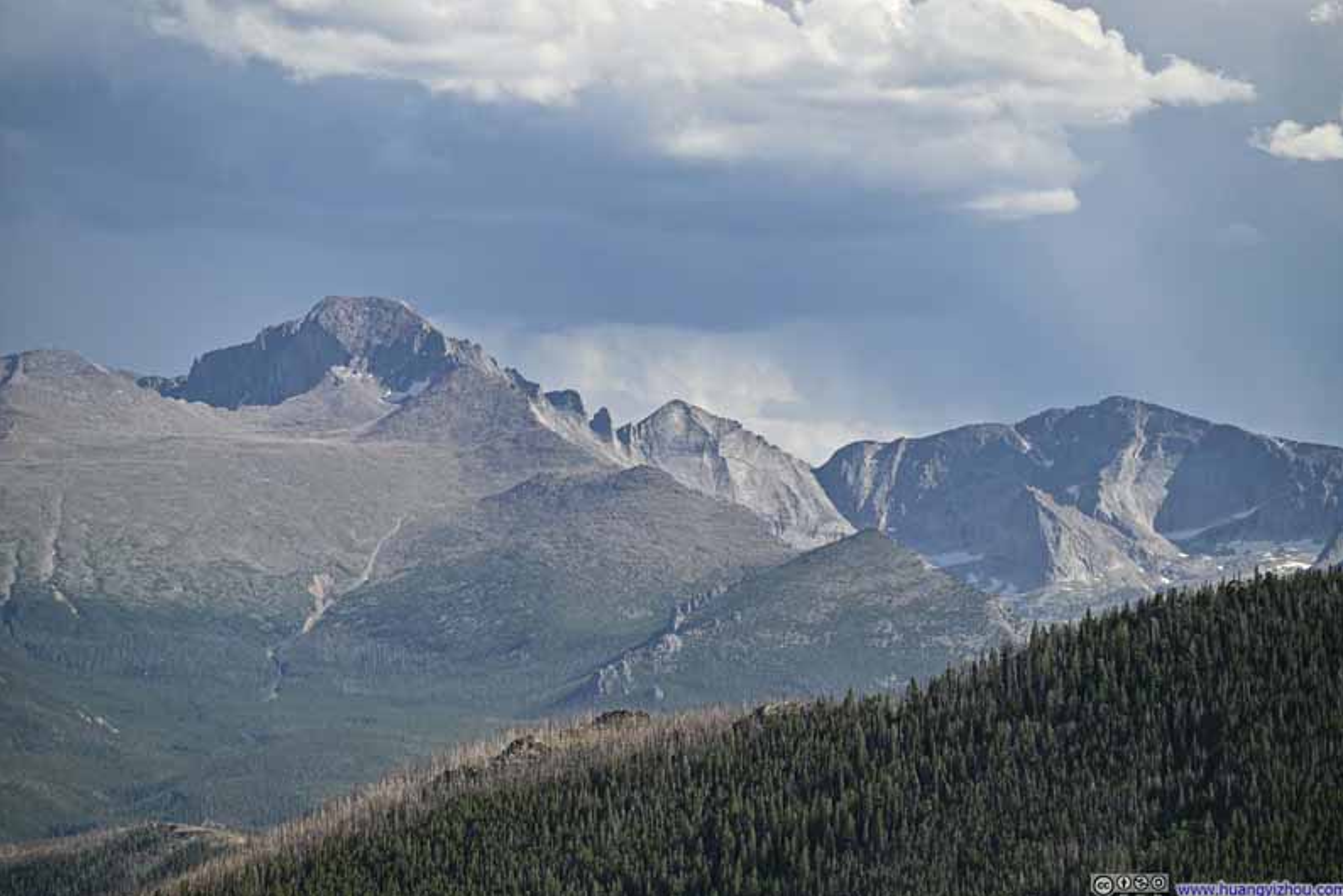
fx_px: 5075
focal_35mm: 136
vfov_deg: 10.1
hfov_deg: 15.1
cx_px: 675
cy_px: 450
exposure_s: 1/1600
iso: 100
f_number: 4.5
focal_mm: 135
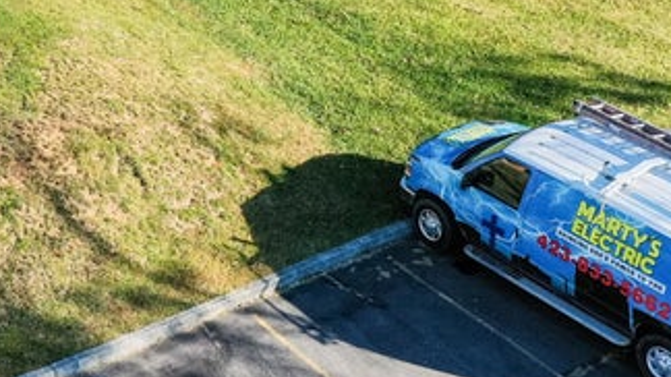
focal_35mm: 87
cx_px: -124
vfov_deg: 13.5
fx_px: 1547
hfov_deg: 22.6
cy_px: -70
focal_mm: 10.26
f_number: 5.6
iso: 100
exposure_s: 1/320
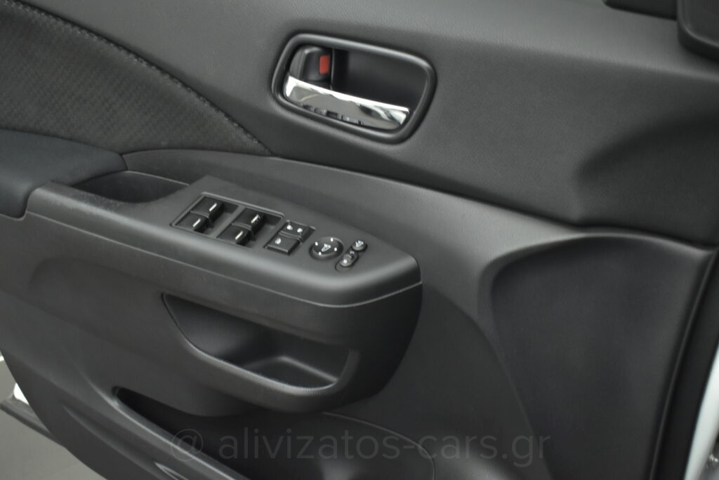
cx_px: 360
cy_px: 240
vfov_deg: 31.9
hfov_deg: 46.4
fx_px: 839
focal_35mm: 42
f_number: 4.2
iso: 1600
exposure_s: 1/60
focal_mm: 28
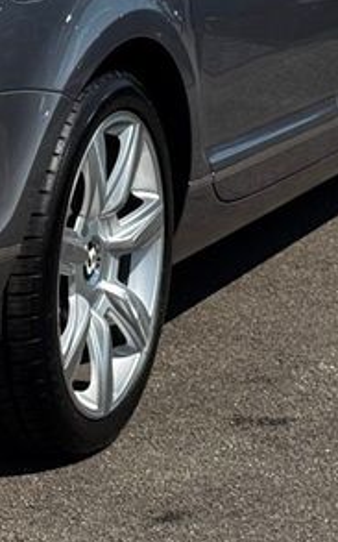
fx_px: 2625
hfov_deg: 7.3
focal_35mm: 178
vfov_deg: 11.5
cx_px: -150
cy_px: -124
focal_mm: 6.76
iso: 64
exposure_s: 1/4975
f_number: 1.78
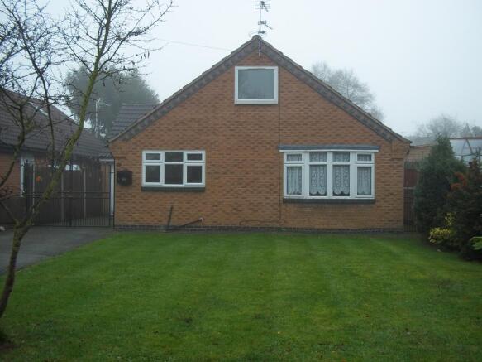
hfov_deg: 51.4
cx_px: 241
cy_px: 181
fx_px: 501
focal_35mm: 36
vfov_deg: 39.6
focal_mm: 6.5
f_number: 3.1
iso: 80
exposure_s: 1/125
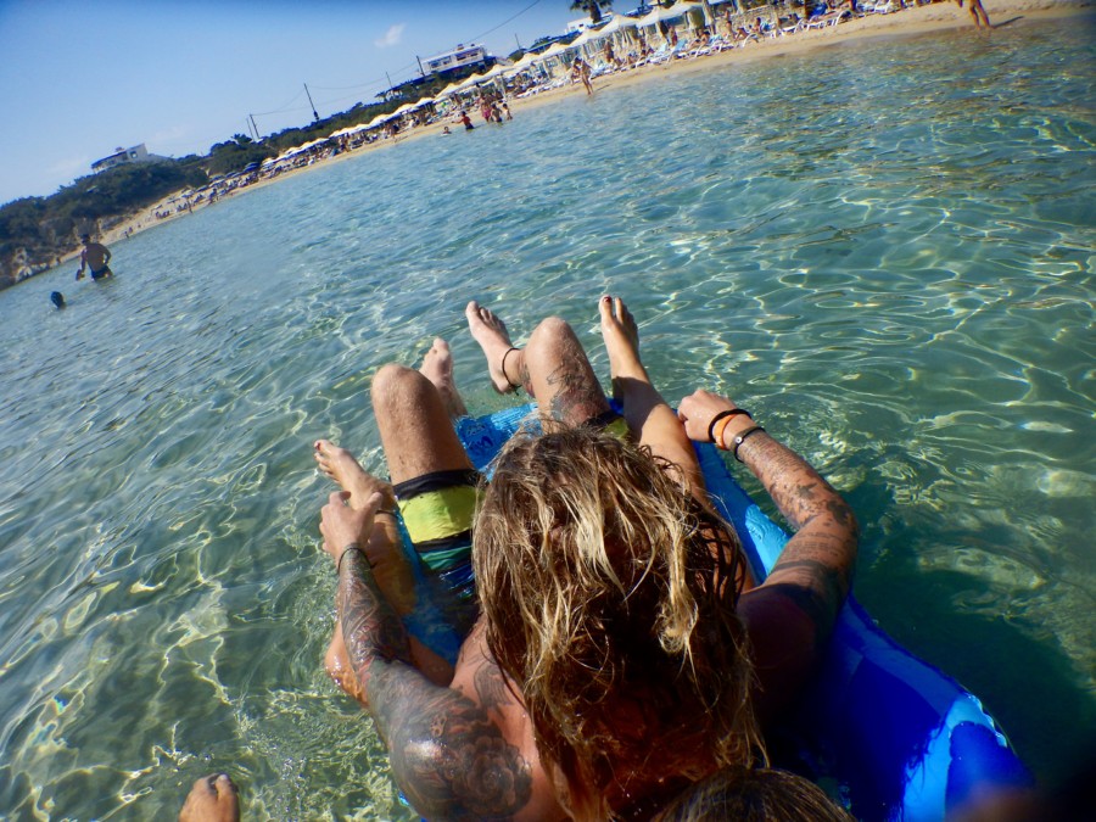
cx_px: 548
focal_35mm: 24
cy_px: 411
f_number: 8.2
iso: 125
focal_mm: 4.3
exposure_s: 1/400
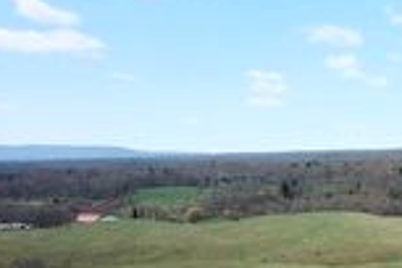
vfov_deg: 17.7
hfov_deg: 24.7
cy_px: 240
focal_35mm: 76
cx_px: 448
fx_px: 849
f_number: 2.2
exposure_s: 1/1381
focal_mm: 4.73
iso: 100
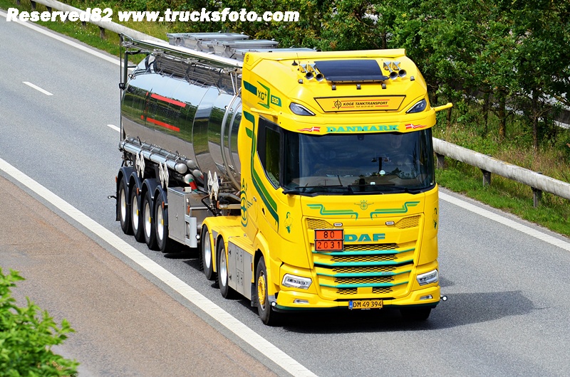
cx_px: 285
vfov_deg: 5.5
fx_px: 3911
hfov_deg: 8.3
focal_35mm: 248
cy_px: 188
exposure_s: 1/1600
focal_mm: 165
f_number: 7.1
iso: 640
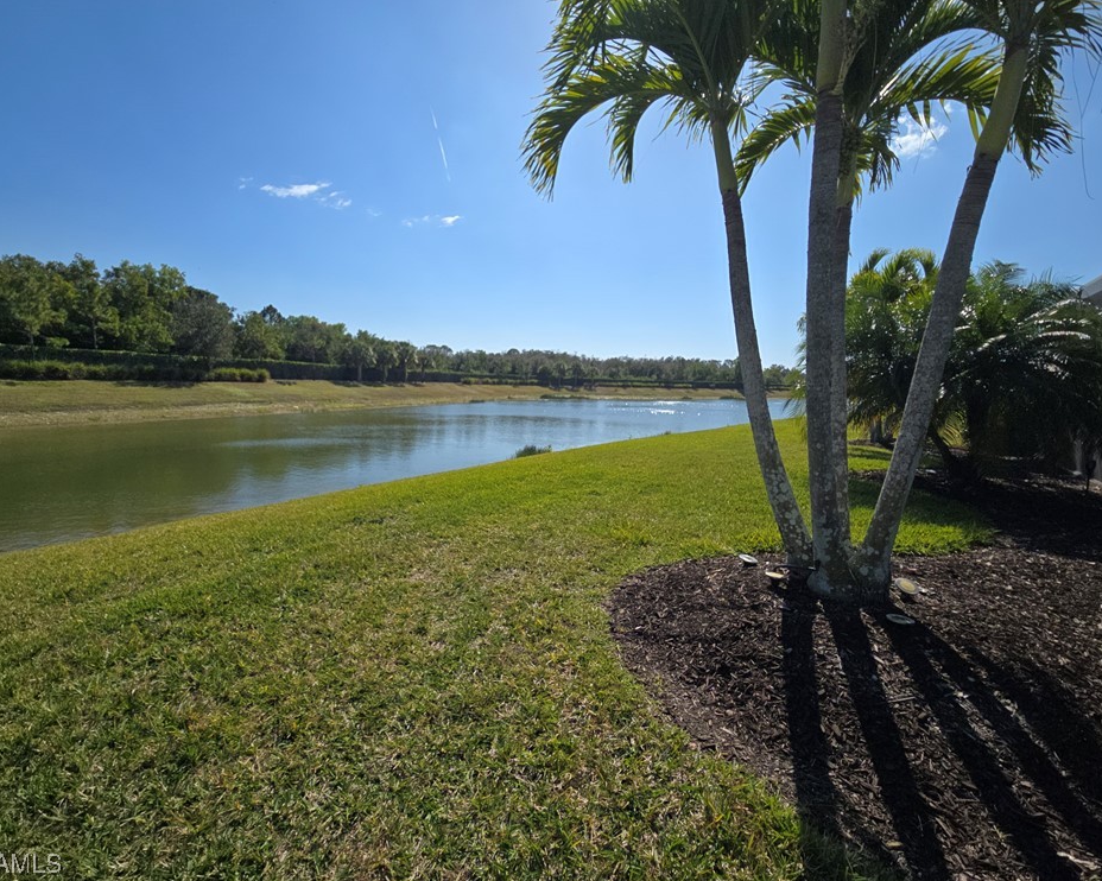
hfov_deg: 100.6
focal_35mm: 14
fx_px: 457
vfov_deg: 88.0
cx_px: 525
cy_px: 435
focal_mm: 2.2
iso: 50
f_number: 2.2
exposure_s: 1/3034
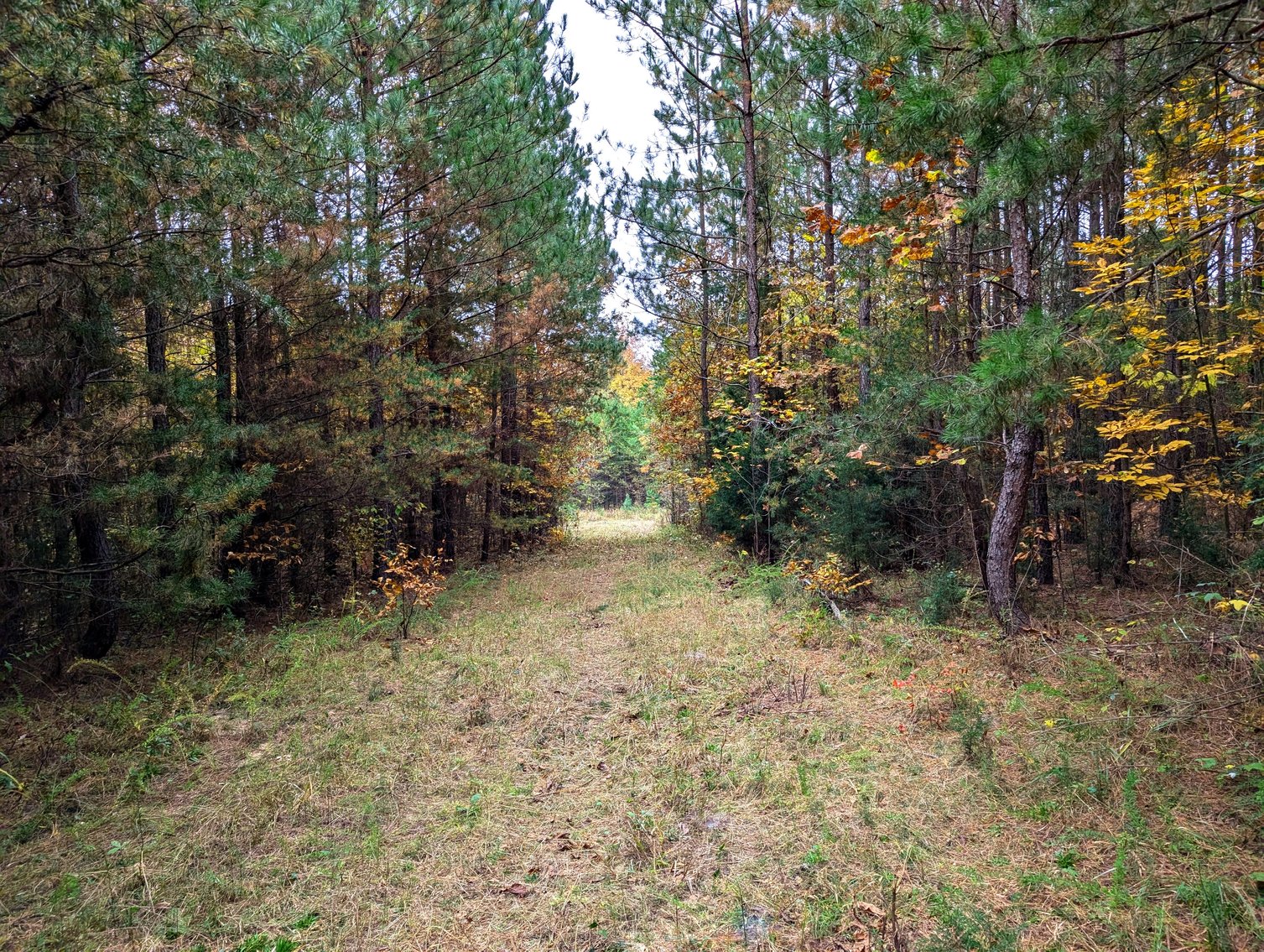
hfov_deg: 71.5
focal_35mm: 24
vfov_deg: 56.9
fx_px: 878
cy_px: 476
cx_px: 632
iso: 75
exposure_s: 1/126
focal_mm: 6.9
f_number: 1.68
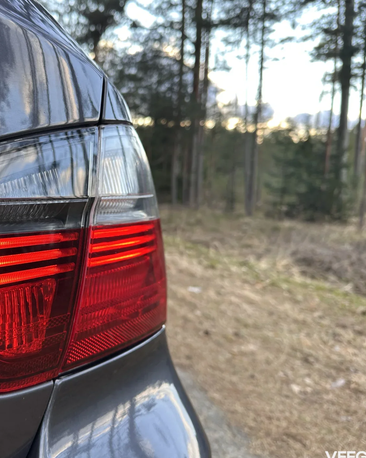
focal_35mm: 32
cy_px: 232
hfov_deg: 43.6
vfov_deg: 55.7
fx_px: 433
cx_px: 72
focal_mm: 6.86
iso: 64
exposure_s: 1/163
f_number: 1.78
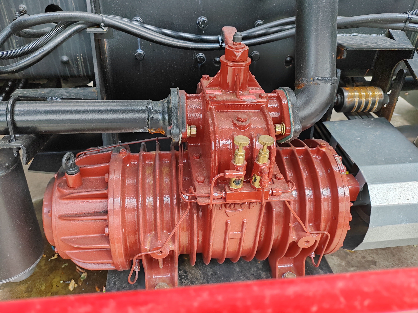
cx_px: 209
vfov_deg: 51.4
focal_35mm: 27
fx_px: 326
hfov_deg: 65.3
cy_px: 156
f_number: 1.8
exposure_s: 1/100
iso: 160
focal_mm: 6.14
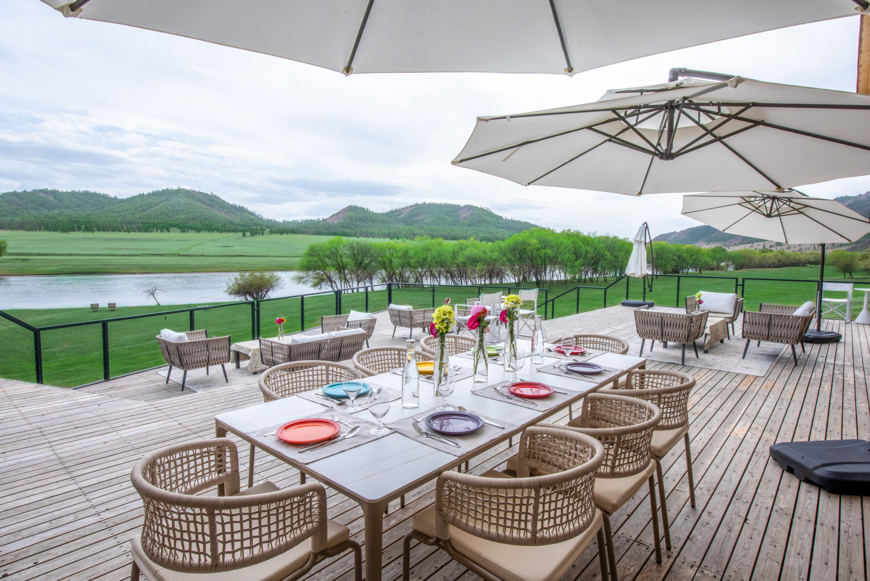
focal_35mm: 19
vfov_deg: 64.6
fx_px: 459
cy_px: 290
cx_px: 435
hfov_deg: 86.9
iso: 31
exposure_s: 1/80
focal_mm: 19
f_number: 22
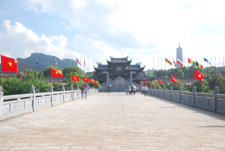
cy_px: 76
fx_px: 263
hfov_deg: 46.3
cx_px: 112
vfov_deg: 32.0
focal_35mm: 42
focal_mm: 28
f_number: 5
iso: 800
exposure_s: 1/4000
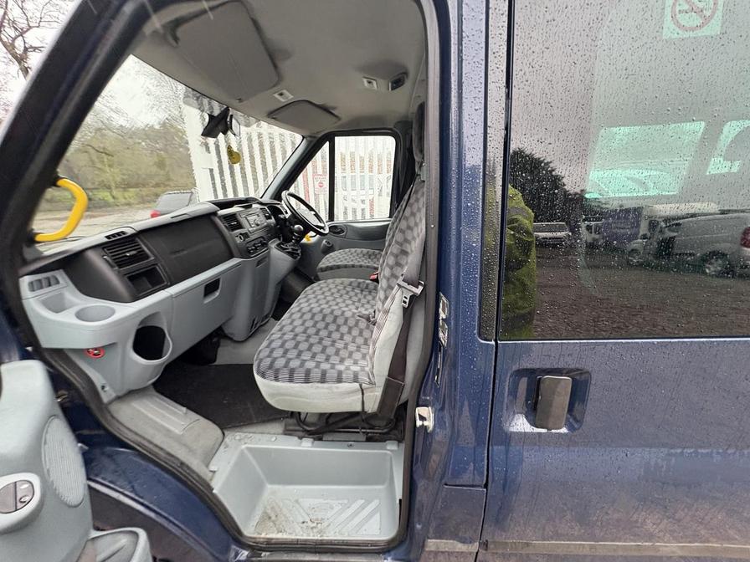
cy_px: 281
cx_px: 375
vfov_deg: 85.7
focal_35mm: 14
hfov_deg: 102.1
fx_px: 303
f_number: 2.2
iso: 400
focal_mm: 2.22
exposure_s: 1/60
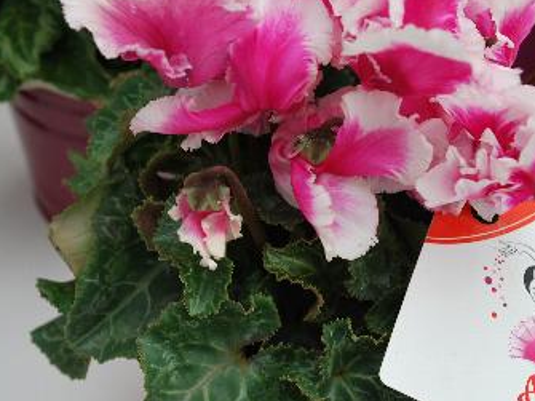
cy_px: 195
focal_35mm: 69
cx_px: 278
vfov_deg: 21.3
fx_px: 1066
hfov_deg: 28.2
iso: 140
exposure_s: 1/60
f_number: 8
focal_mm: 40
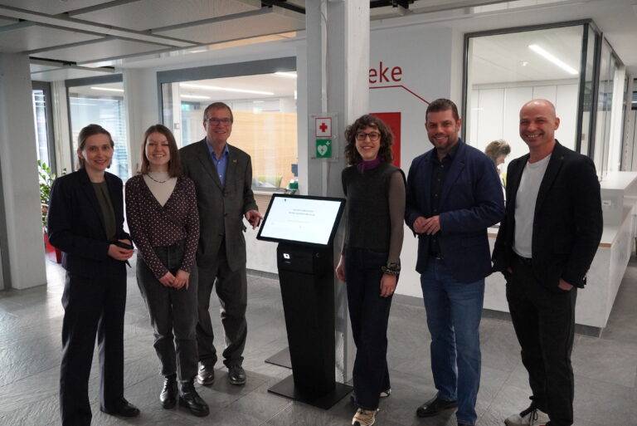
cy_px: 213
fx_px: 531
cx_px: 318
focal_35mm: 30
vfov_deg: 43.7
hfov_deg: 61.9
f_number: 4
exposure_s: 1/160
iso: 5000
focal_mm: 20
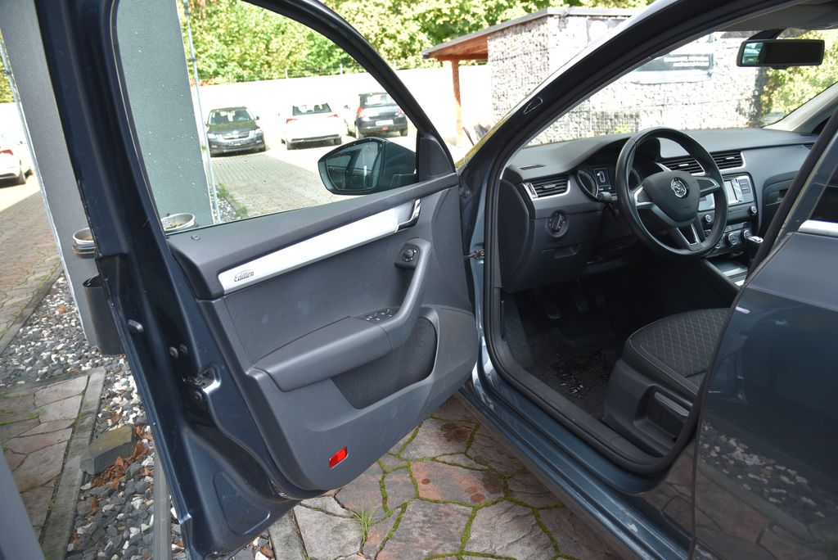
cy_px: 280
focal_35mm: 24
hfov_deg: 73.7
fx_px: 559
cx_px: 419
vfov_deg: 53.2
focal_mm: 24
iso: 500
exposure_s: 1/125
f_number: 5.6
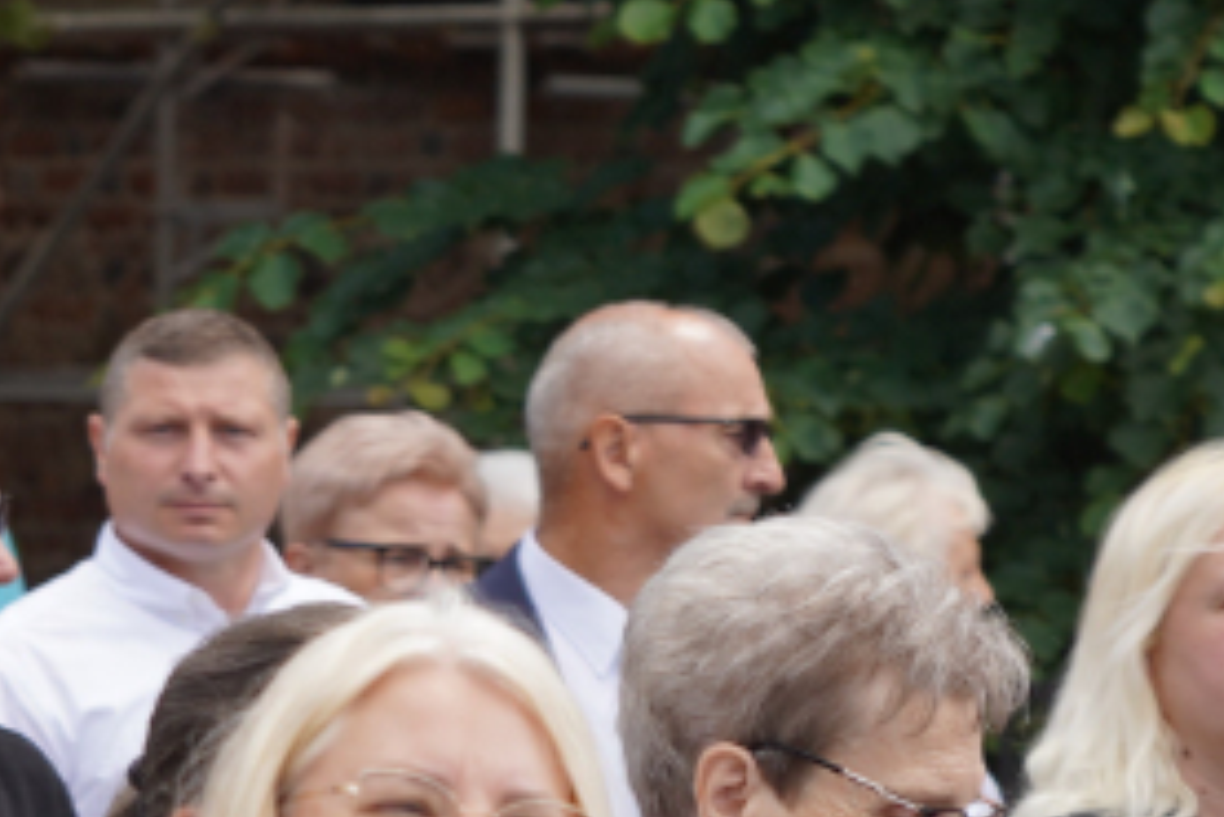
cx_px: -1542
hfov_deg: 5.2
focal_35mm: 385
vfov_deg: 3.6
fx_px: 13096
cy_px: 1102
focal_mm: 82
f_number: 5
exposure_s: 1/160
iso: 100
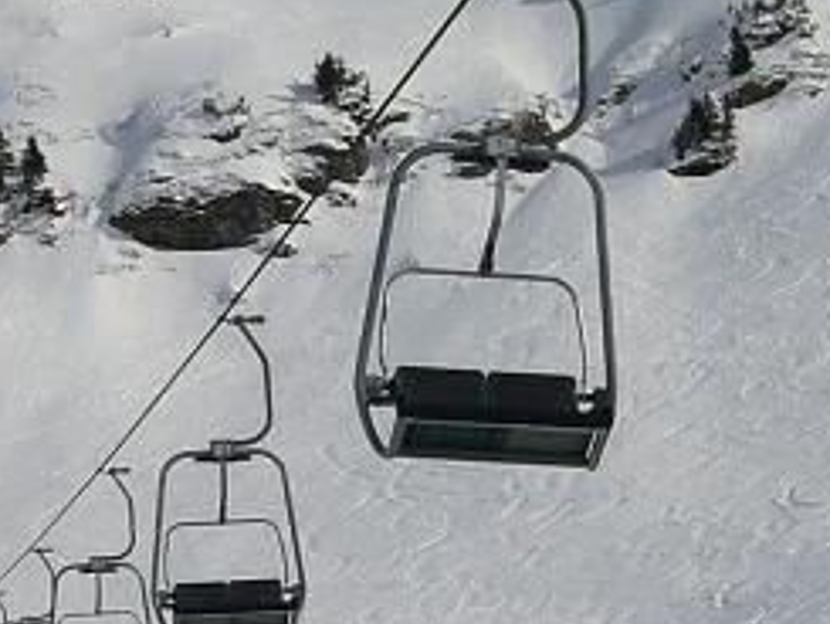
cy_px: 648
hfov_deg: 13.2
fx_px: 3598
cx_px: 393
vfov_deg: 9.8
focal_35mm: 150
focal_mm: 7.56
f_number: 4.7
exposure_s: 1/2000
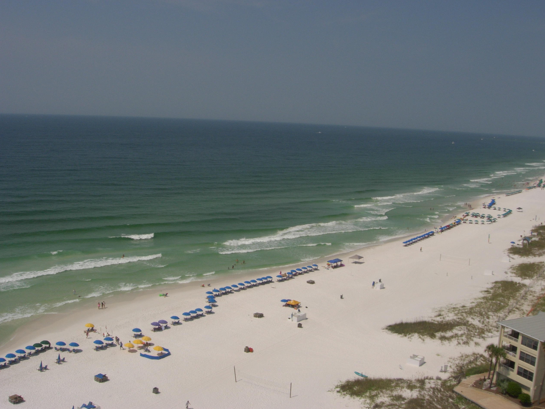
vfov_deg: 36.8
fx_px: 614
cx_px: 271
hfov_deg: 47.9
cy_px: 204
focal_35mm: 39
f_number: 4.8
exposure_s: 1/2048
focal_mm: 7.8
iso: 79
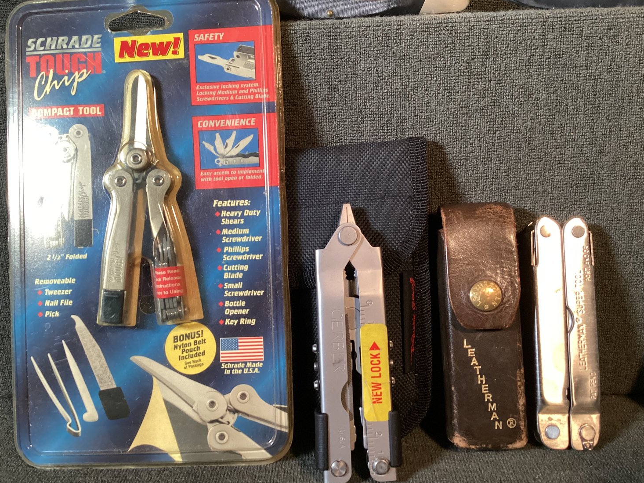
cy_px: 243
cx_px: 322
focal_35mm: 32
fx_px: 595
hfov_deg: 56.8
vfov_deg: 44.1
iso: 320
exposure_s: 1/60
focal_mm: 3.3
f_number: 2.4
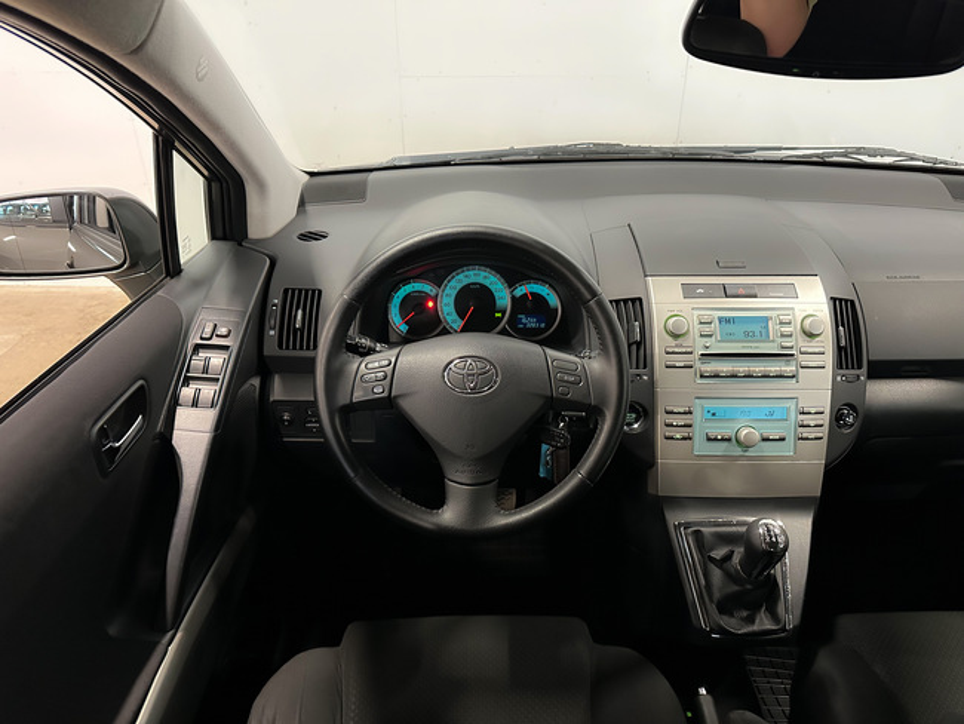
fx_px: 669
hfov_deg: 71.6
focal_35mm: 24
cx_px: 482
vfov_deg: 56.8
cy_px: 362
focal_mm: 6.86
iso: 1000
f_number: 1.8
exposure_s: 1/50
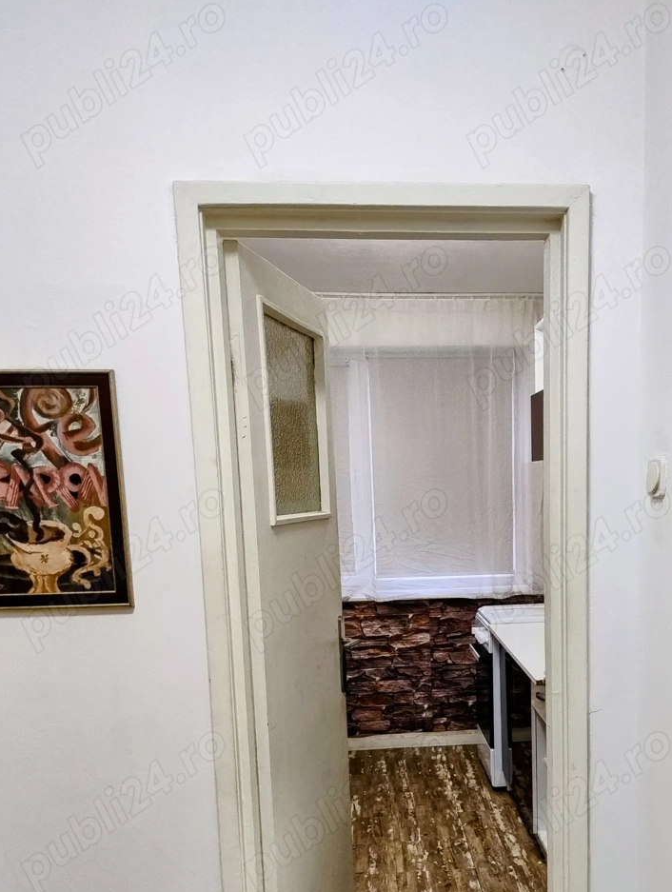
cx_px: 456
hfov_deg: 41.3
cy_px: 614
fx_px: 877
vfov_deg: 52.6
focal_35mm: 34
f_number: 1.8
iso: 466
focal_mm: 5.56
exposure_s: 1/50
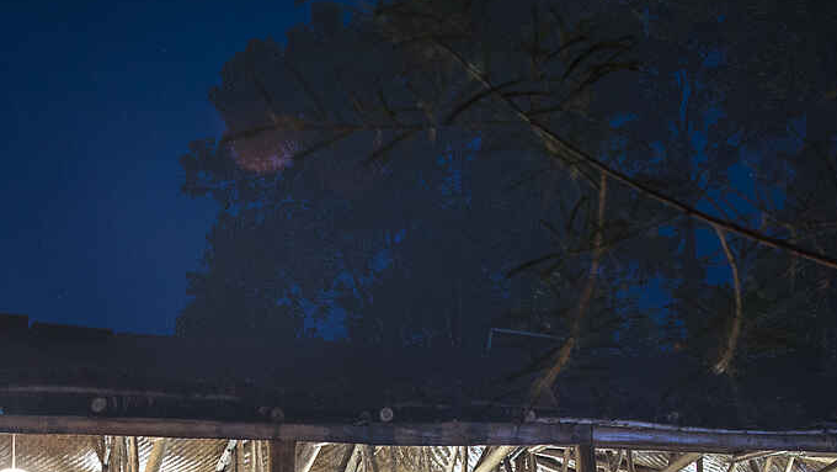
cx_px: 274
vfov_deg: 15.9
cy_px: 664
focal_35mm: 71
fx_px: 1576
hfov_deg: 29.5
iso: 1250
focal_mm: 24
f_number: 5.6
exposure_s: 3
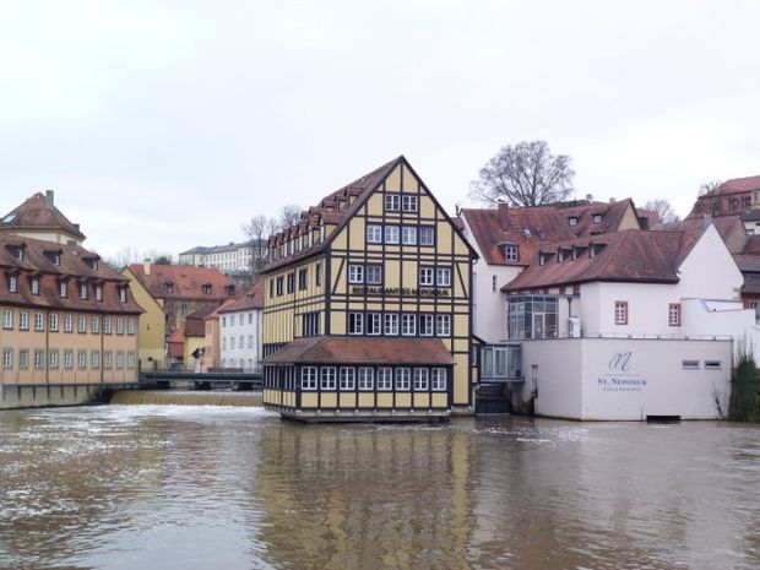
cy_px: 285
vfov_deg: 29.7
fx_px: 1076
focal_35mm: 49
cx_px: 380
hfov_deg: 38.9
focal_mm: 8.7
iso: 100
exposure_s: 1/100
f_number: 4.1
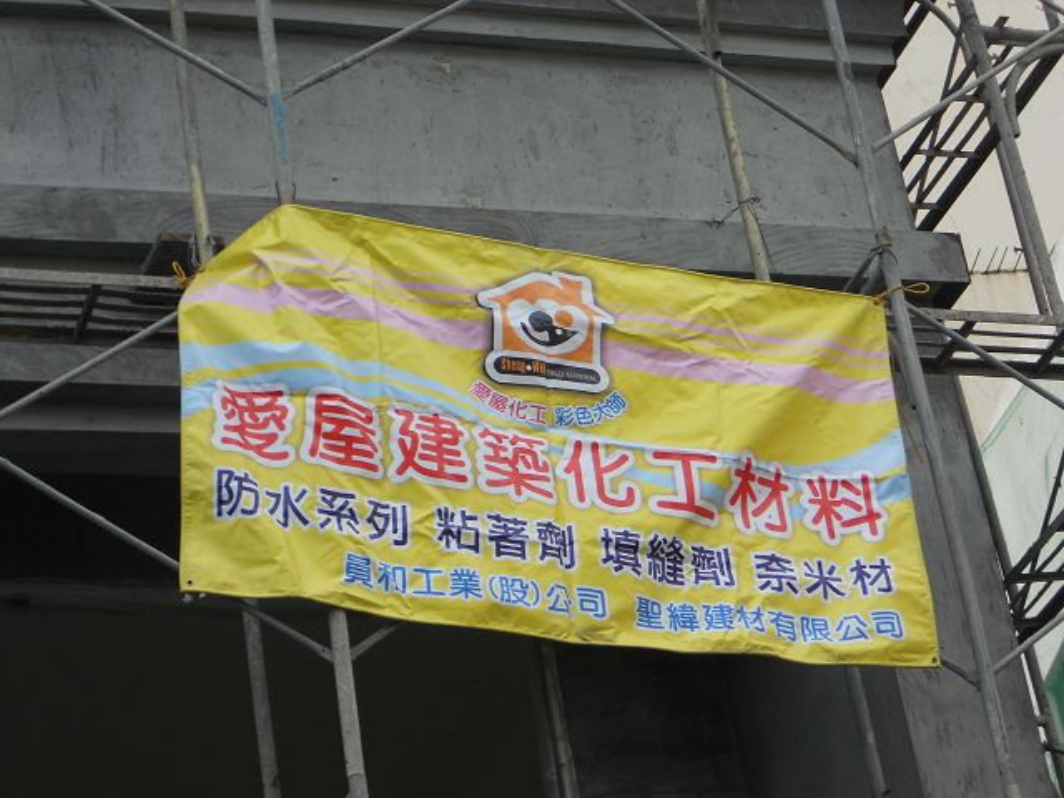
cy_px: 399
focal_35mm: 108
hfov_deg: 18.2
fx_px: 3320
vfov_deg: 13.7
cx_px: 532
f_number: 5.9
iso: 80
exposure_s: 1/160
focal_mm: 19.6
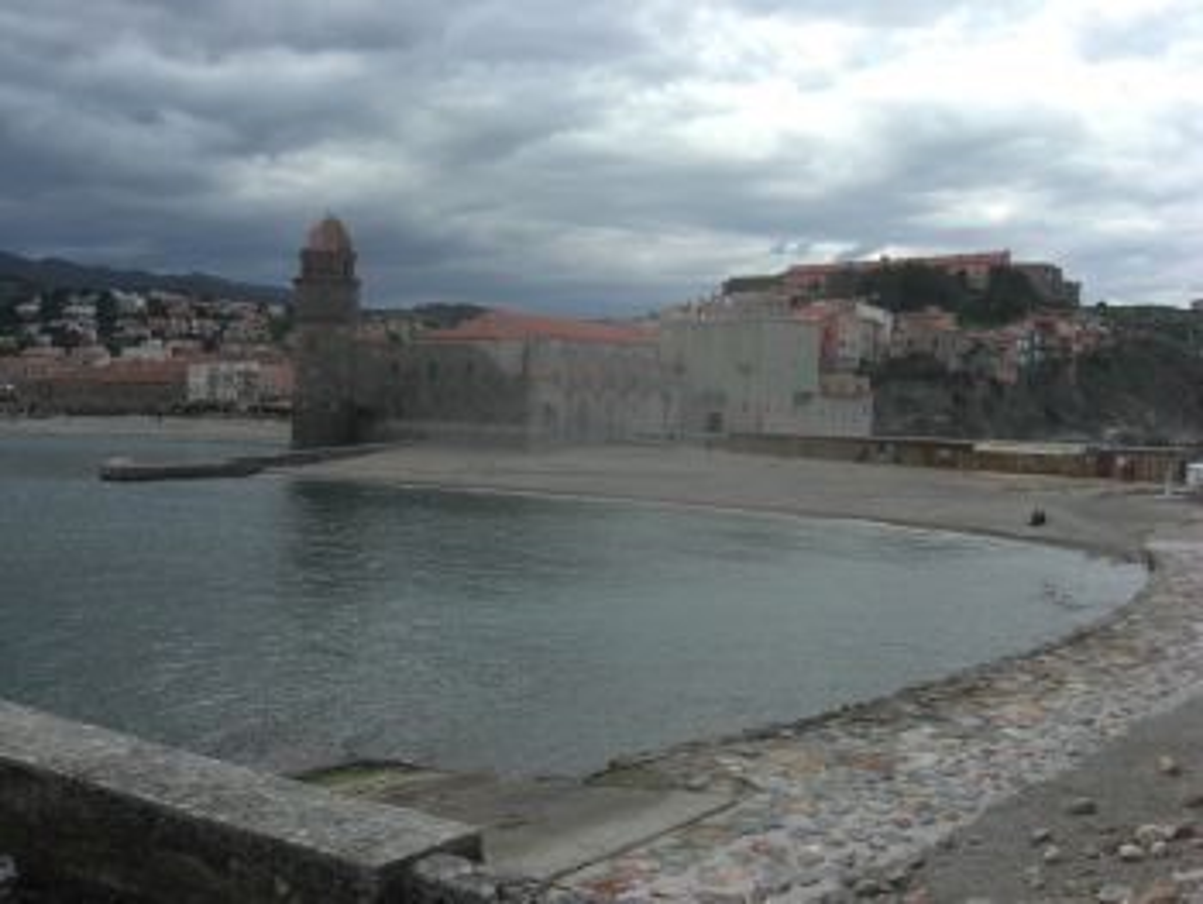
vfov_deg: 37.8
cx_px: 602
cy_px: 452
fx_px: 1322
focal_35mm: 38
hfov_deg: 48.9
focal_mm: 7.9
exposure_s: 1/640
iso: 80
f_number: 4
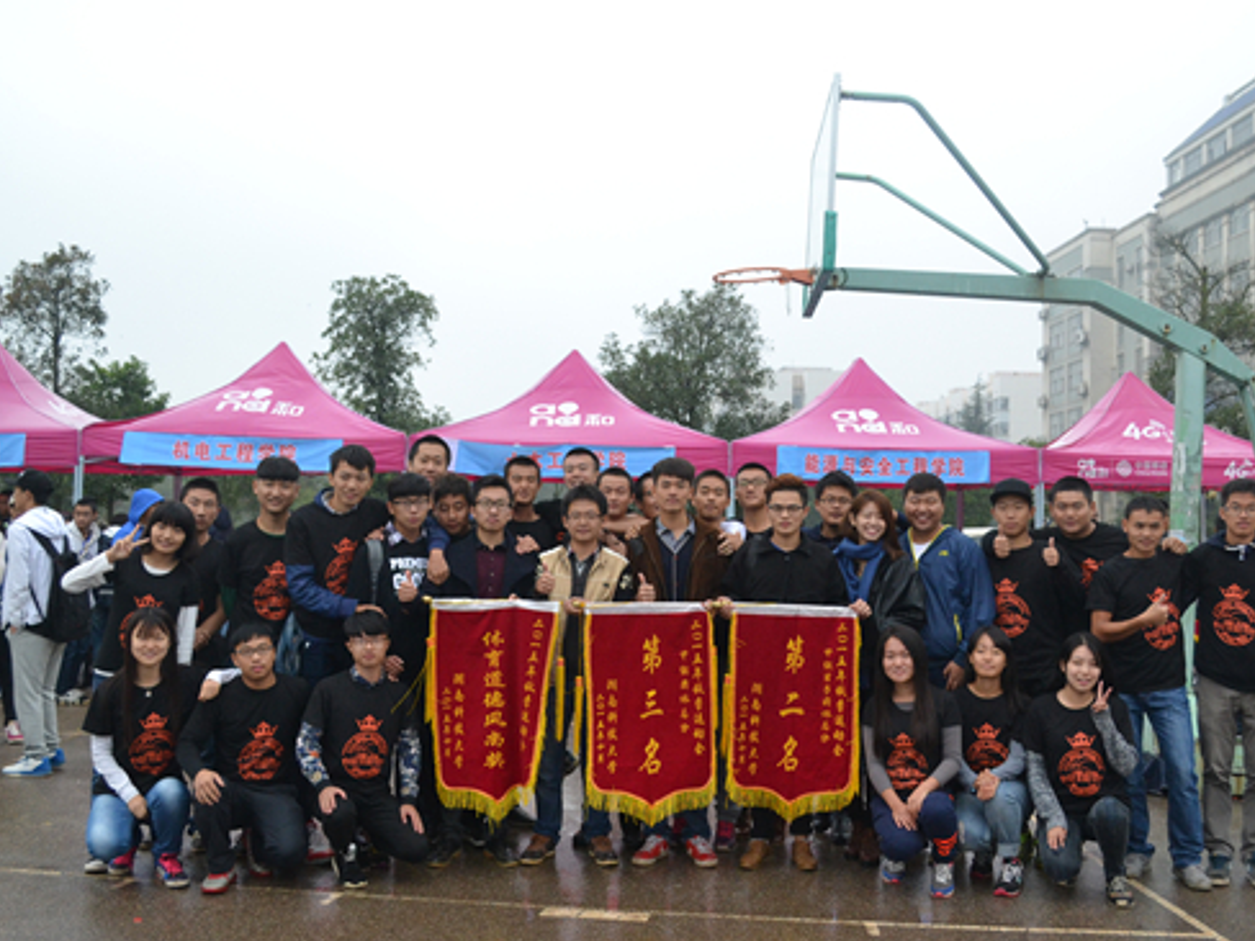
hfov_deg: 47.8
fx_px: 1414
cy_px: 468
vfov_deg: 36.8
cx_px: 702
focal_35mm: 39
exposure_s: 1/320
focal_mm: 22
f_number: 5
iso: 800
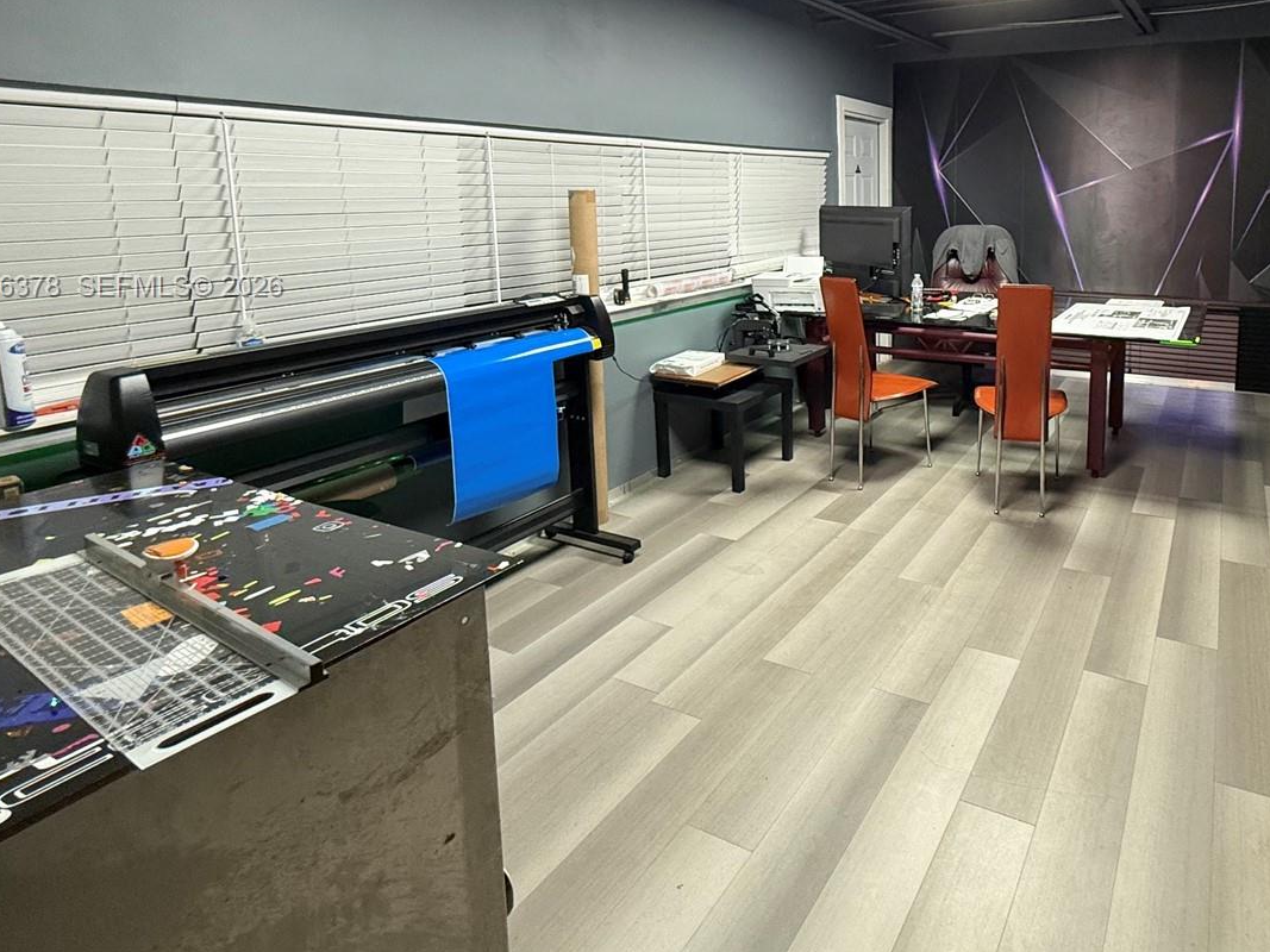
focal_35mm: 21
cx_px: 864
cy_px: 288
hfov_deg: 76.1
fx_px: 770
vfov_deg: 61.3
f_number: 2.2
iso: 400
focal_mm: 2.22
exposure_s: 1/60
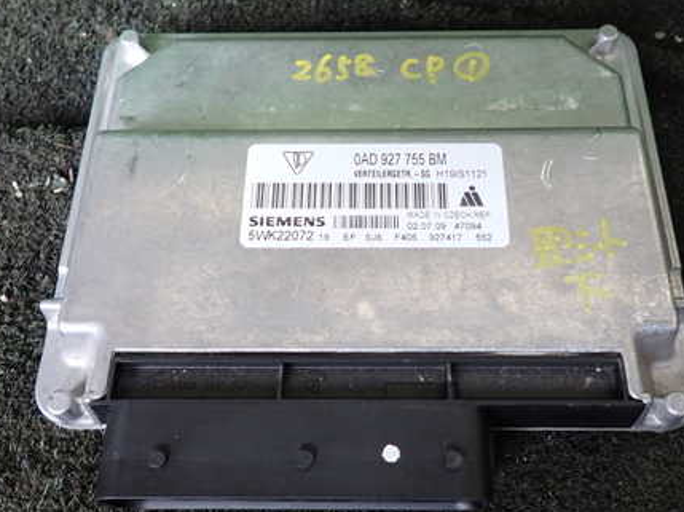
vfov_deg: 40.6
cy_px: 252
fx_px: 691
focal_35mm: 35
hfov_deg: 52.7
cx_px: 356
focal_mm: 4.5
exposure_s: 1/60
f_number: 2
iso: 200
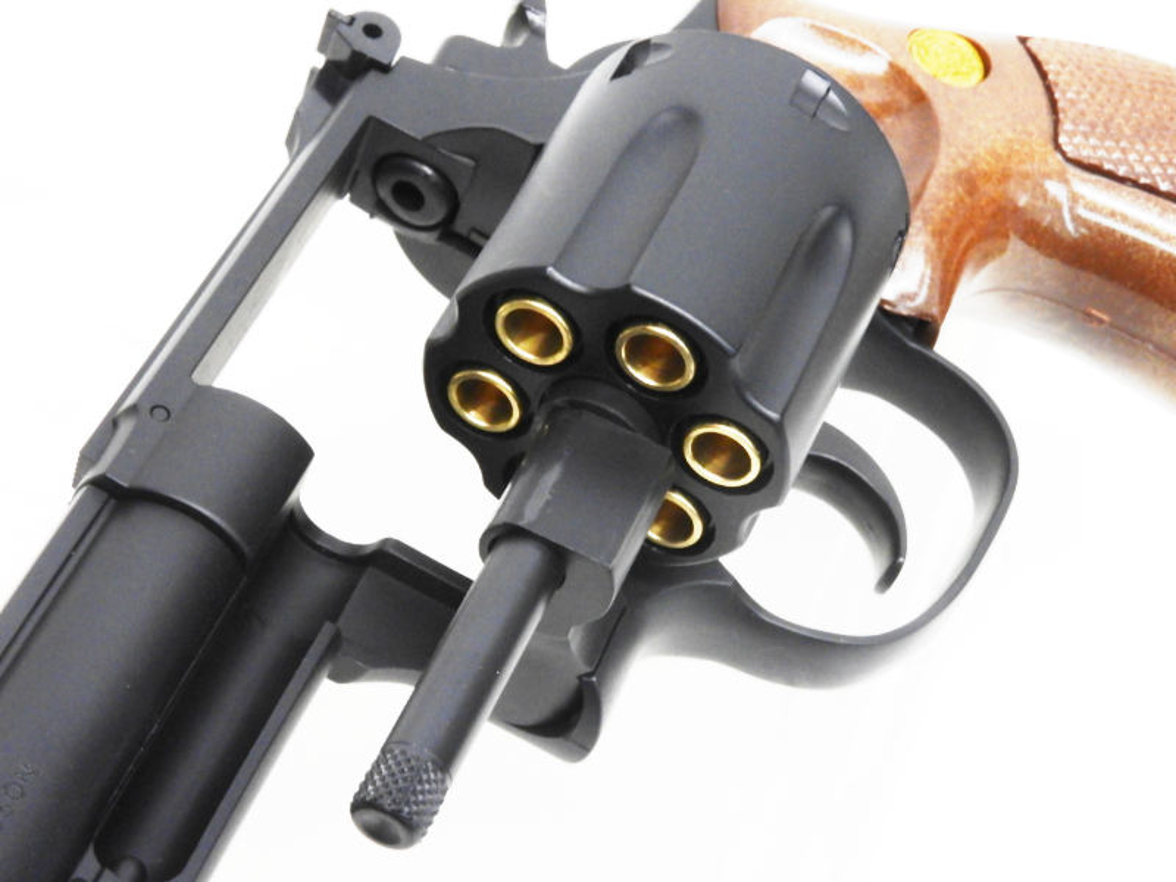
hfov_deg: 29.8
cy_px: 441
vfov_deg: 22.6
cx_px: 588
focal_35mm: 65
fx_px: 2208
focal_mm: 11.6
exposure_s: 1/40
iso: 800
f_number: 6.7
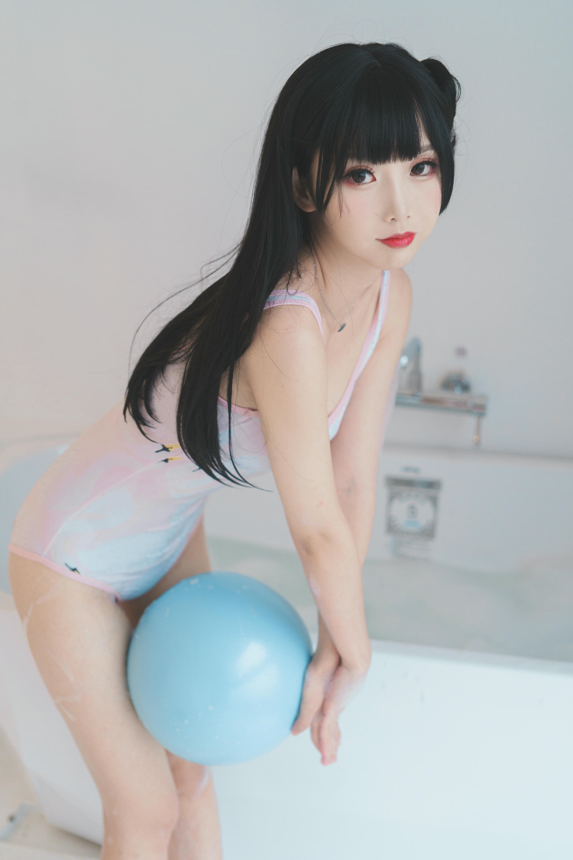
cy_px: 430
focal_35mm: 50
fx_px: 1194
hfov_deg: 27.0
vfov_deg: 39.6
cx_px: 286
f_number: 2.8
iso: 500
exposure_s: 1/100
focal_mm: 50
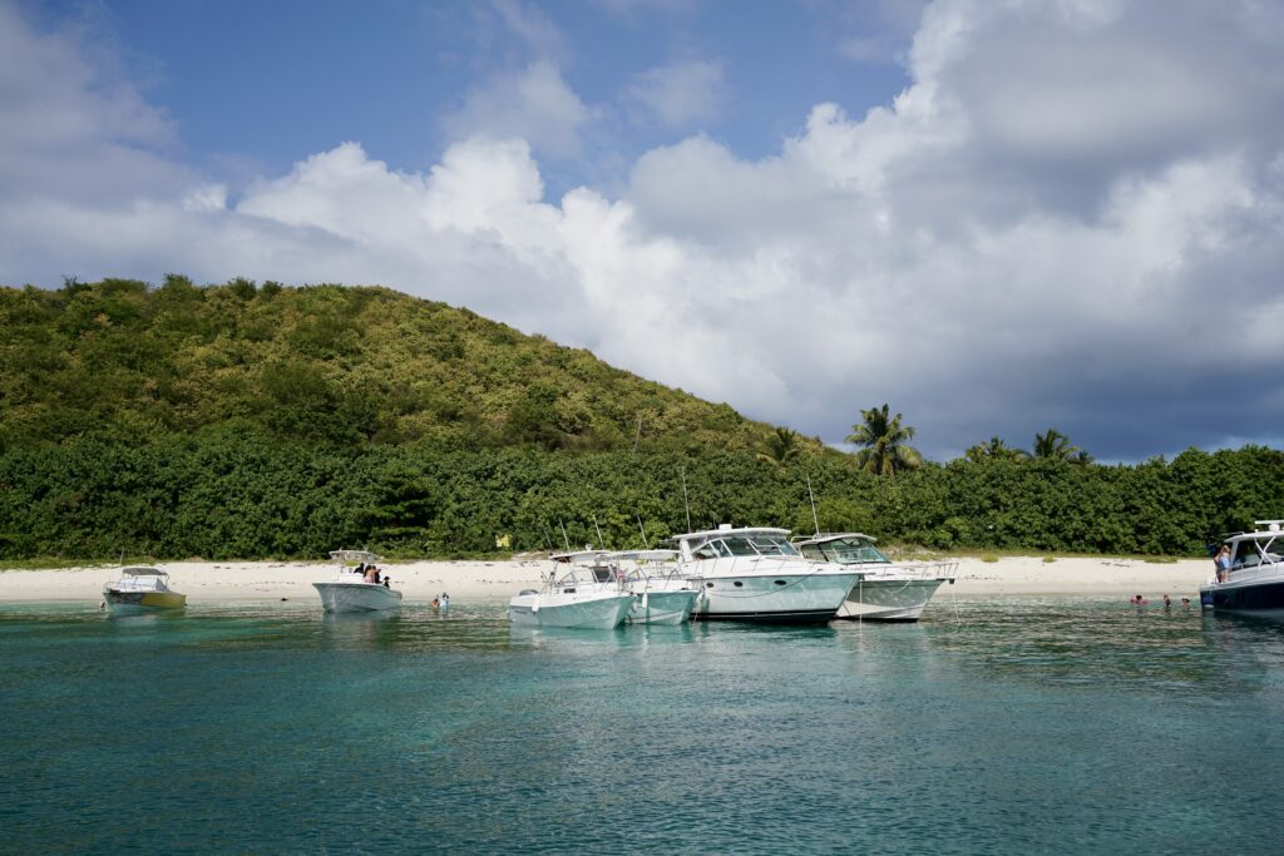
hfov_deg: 54.4
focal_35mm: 35
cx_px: 642
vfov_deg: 37.9
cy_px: 428
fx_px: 1248
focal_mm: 35
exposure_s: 1/640
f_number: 7.1
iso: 100
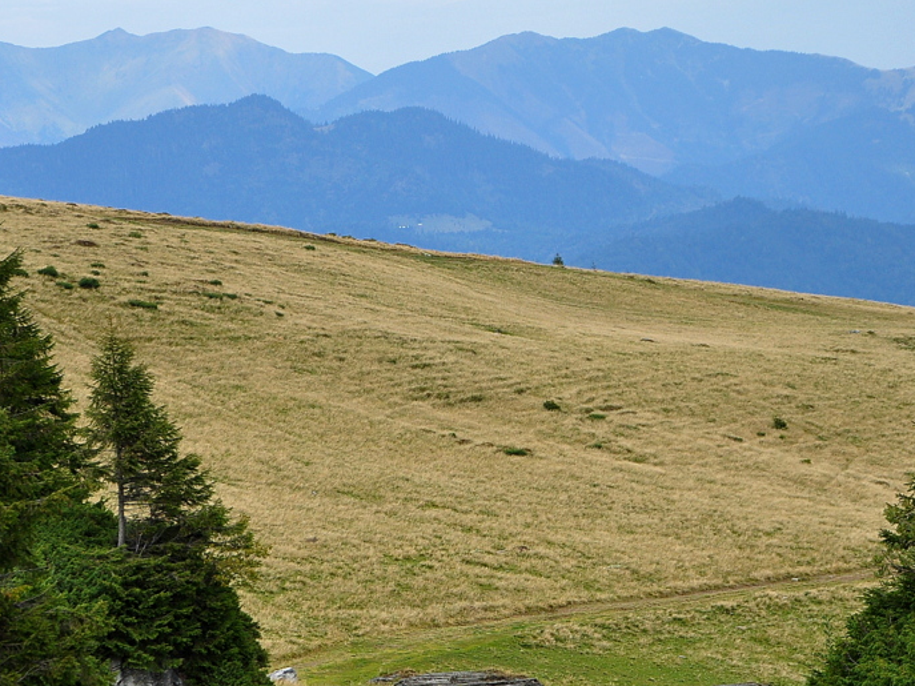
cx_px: 486
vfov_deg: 9.5
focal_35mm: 156
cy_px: 498
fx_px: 4123
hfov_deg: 12.7
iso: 400
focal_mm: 62
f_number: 5.6
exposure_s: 1/500
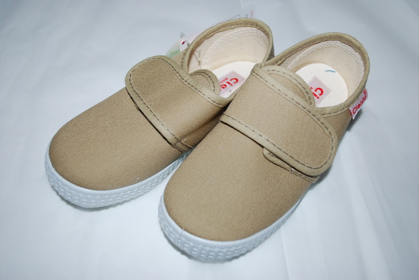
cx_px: 210
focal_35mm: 36
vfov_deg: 36.9
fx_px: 419
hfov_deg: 53.1
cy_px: 140
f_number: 4.2
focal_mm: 24
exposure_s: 1/60
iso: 200
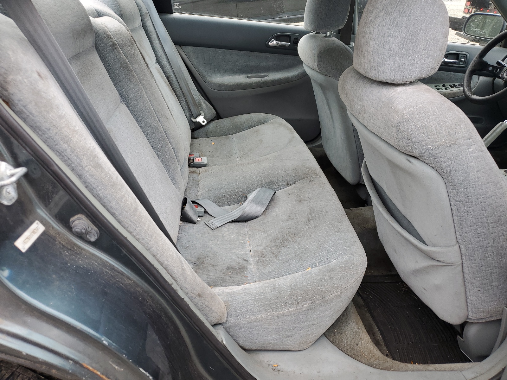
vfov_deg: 53.1
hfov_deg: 67.3
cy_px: 190
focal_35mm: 26
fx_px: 381
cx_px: 254
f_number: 1.5
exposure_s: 1/149
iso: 50
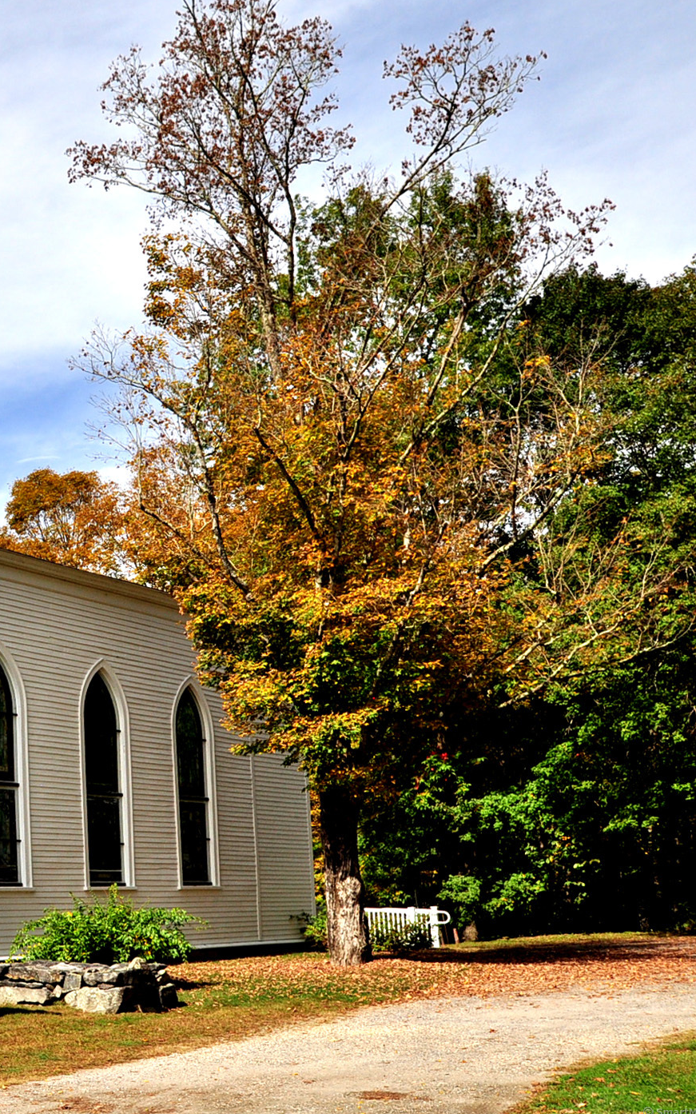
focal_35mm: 47
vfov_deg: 42.6
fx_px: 1426
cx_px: -79
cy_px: 553
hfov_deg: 25.4
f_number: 8
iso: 250
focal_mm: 20
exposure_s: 1/1000
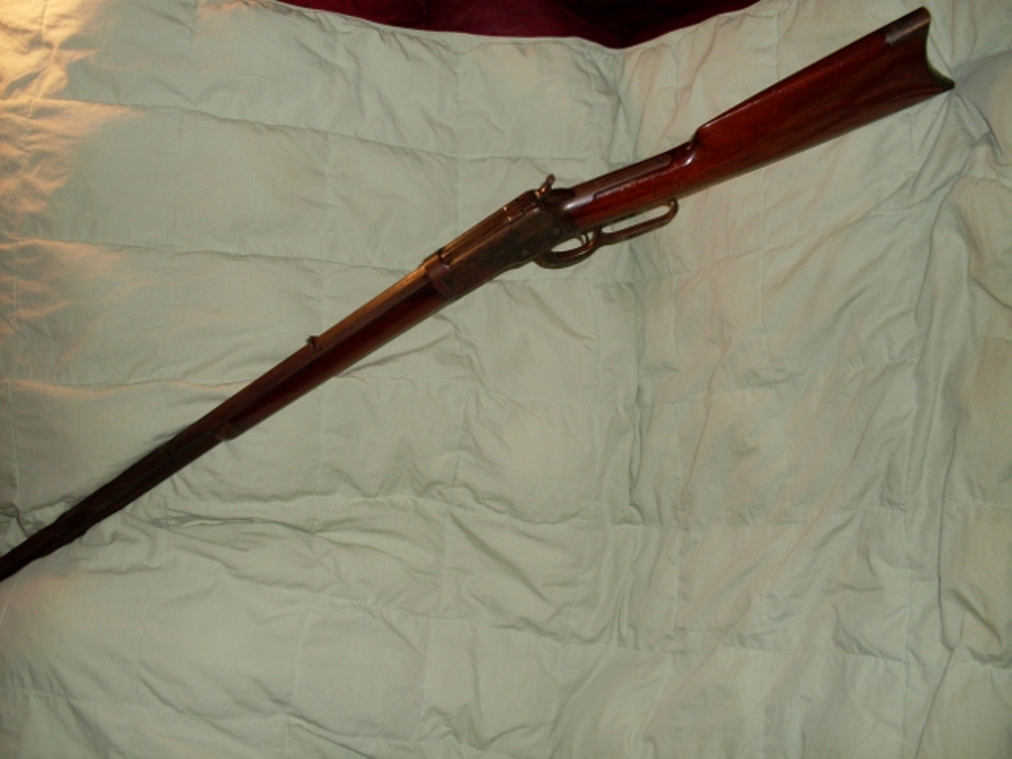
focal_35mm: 38
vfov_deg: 37.7
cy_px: 380
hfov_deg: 49.0
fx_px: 1111
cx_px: 506
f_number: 2.8
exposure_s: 1/45
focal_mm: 6.3
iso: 100
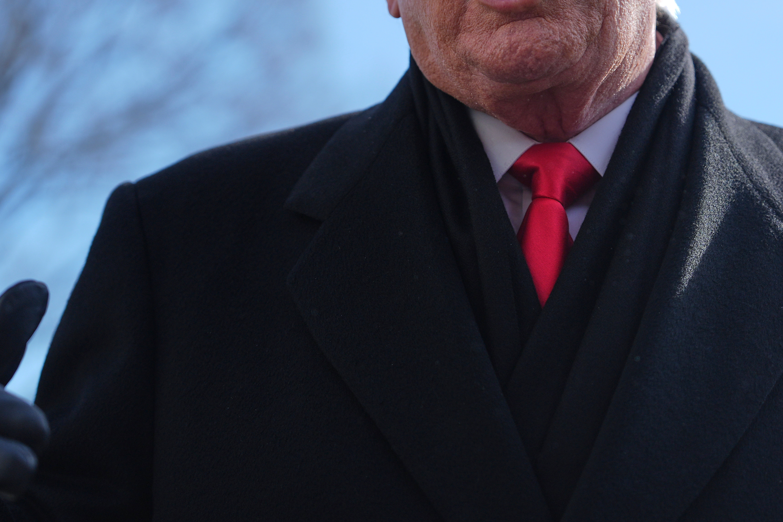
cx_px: 461
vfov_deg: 14.2
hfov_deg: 21.2
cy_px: 99
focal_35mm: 96
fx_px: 2088
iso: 200
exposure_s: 1/5000
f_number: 2.8
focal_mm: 55
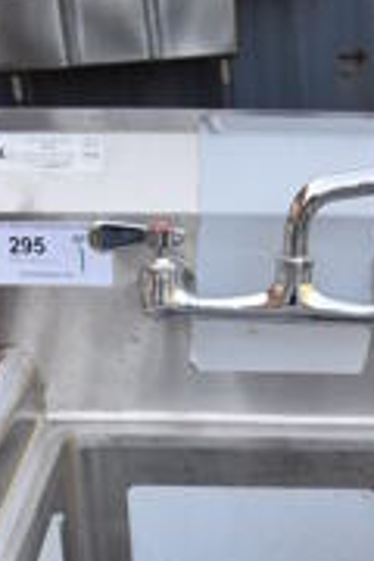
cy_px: 731
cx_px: 284
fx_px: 1122
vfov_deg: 24.5
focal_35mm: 72
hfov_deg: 18.8
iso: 400
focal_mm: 18
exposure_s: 1/250
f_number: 3.5
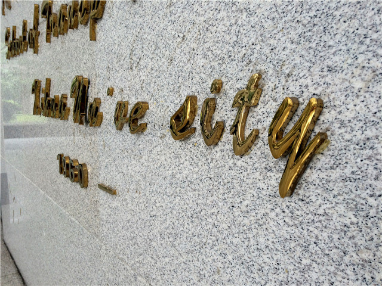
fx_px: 320
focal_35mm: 29
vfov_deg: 48.2
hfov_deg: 61.7
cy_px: 143
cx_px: 191
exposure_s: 1/100
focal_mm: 4.15
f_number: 2.2
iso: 32
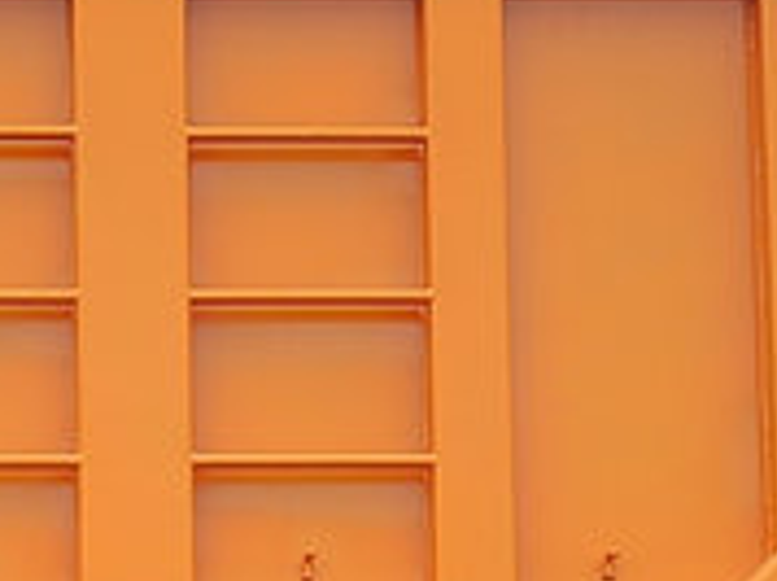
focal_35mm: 180
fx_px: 4035
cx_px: 127
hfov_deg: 11.0
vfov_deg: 8.1
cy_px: 756
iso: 100
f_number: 1.9
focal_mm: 5.52
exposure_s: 1/202
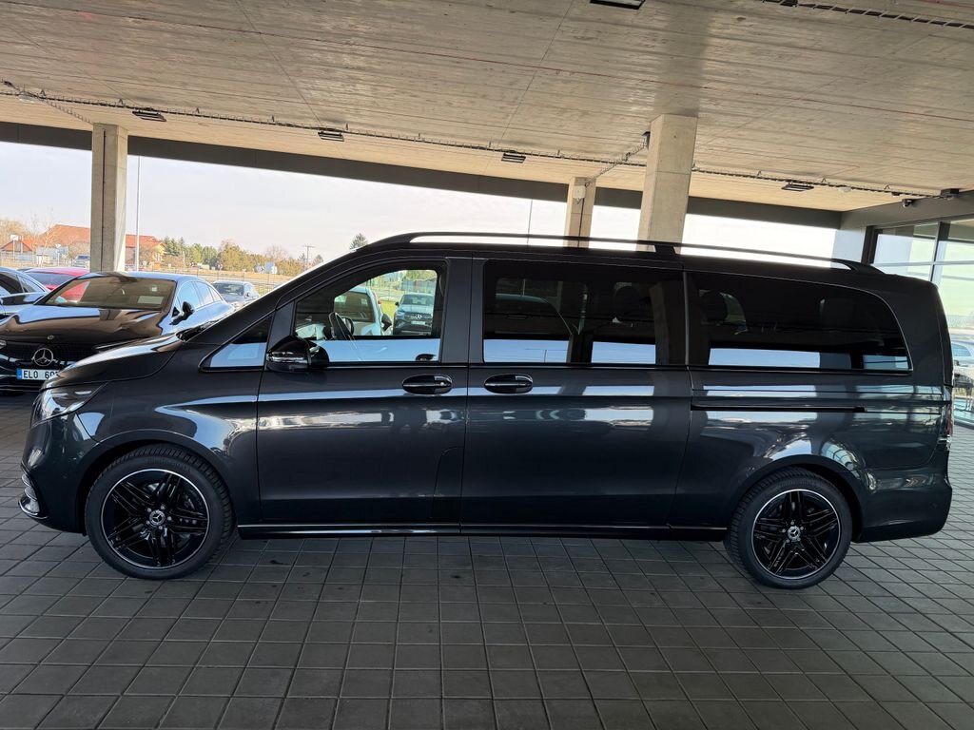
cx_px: 487
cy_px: 365
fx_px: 675
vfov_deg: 56.8
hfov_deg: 71.6
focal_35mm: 24
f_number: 1.78
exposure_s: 1/381
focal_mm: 6.76
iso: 100
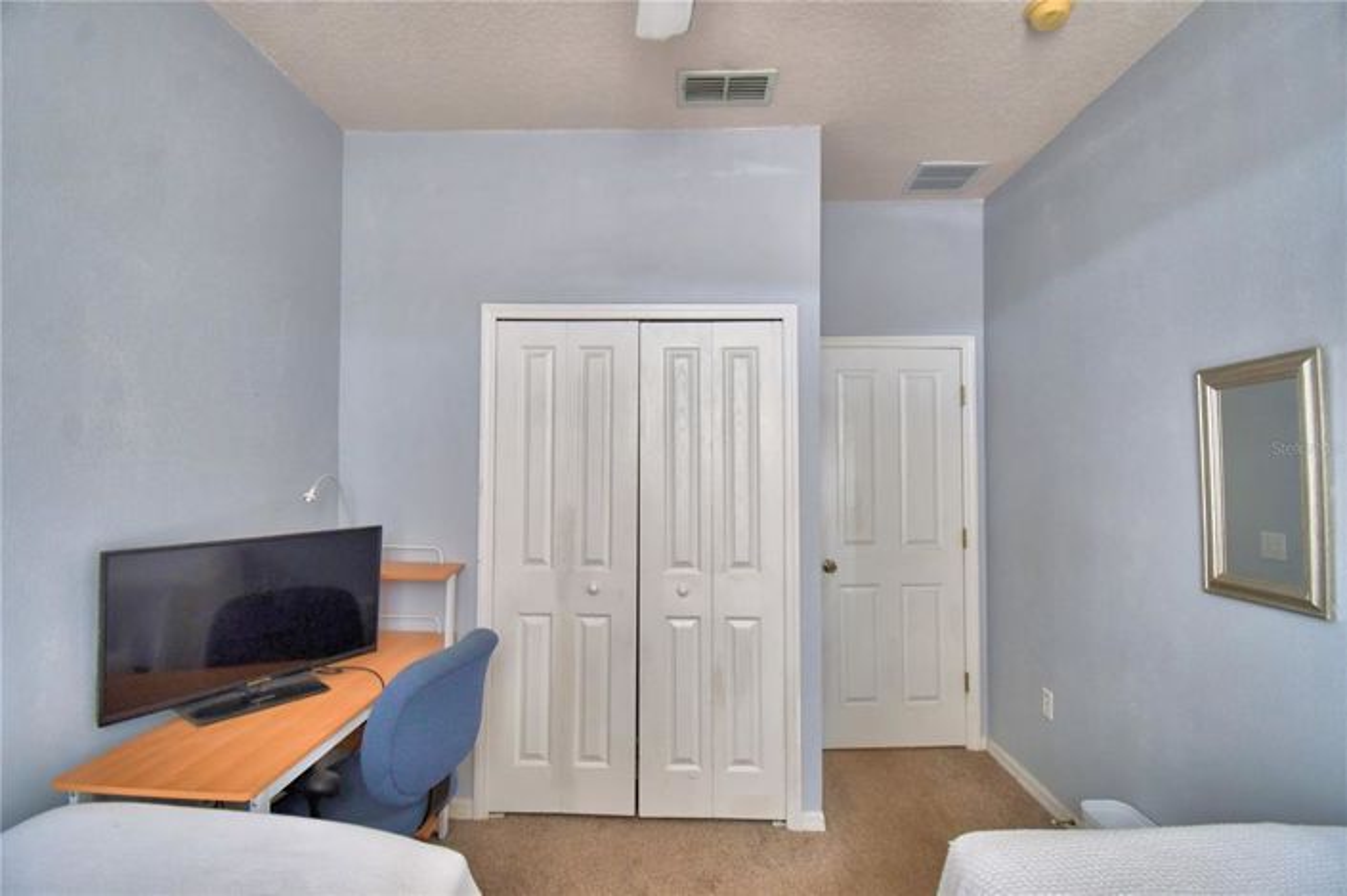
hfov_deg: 100.4
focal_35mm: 15
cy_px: 448
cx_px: 674
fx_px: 561
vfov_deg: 77.2
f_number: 4.5
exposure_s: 1/50
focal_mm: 10
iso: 400
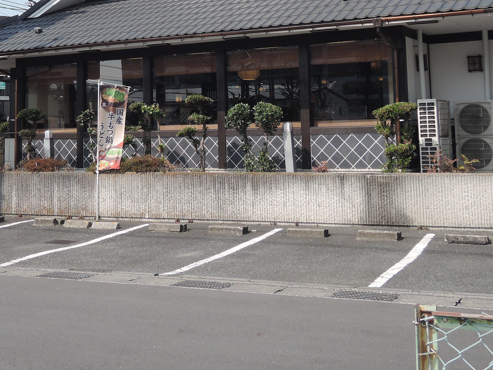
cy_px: 42
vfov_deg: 25.4
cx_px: 158
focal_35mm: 56
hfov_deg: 34.0
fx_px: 798
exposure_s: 1/2000
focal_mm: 6.6
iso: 200
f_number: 3.2
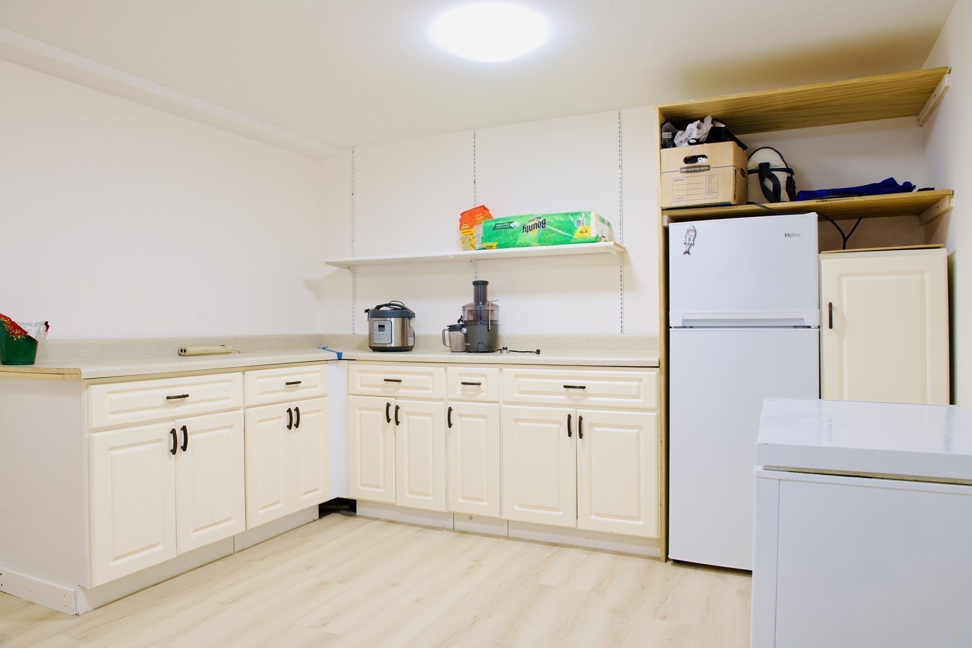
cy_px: 324
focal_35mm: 24
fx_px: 648
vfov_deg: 53.1
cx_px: 486
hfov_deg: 73.7
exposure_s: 1
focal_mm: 24
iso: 100
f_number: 7.1
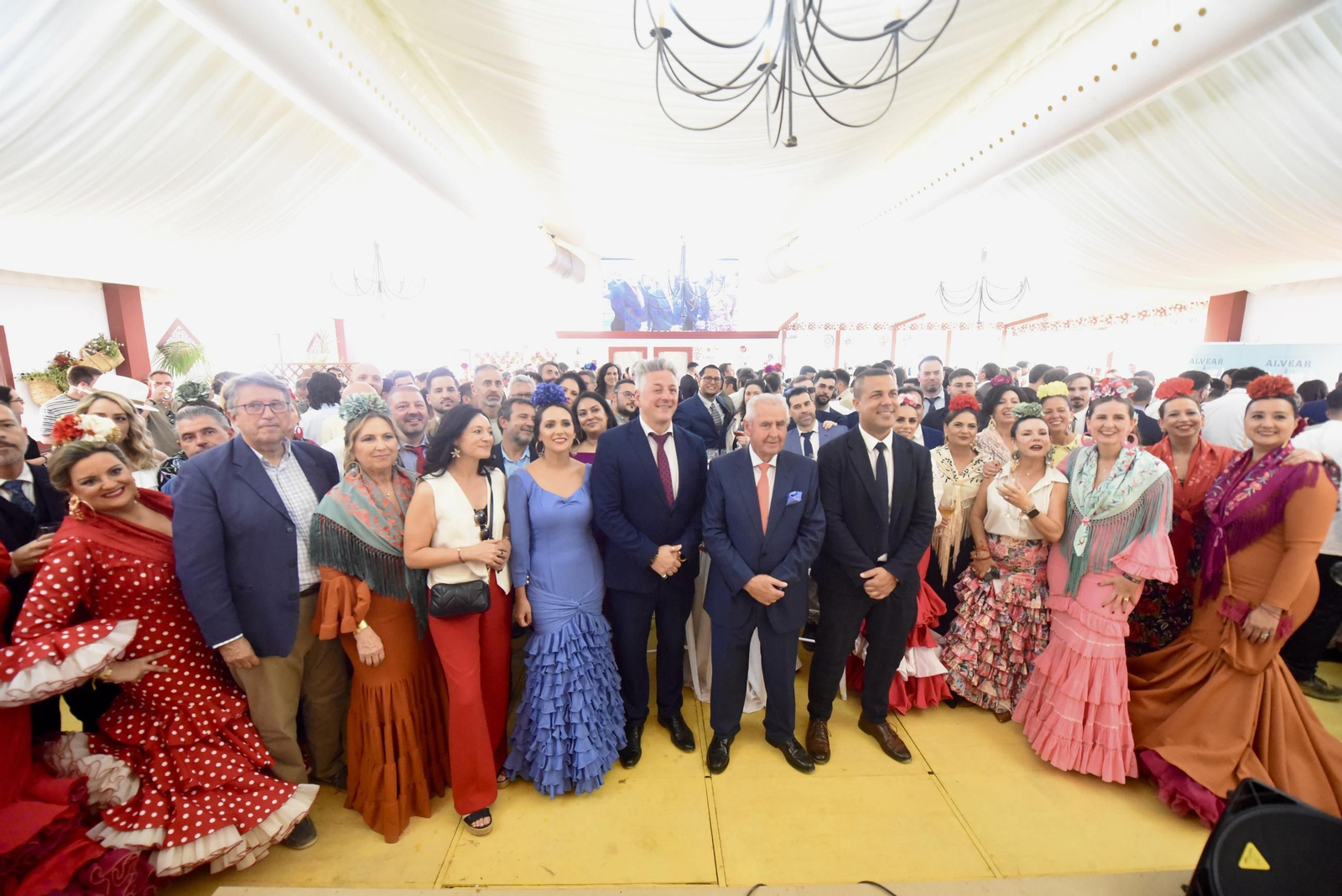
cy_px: 448
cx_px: 671
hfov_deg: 104.2
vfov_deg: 81.3
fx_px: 522
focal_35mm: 14
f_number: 2.8
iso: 8000
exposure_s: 1/250
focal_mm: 14
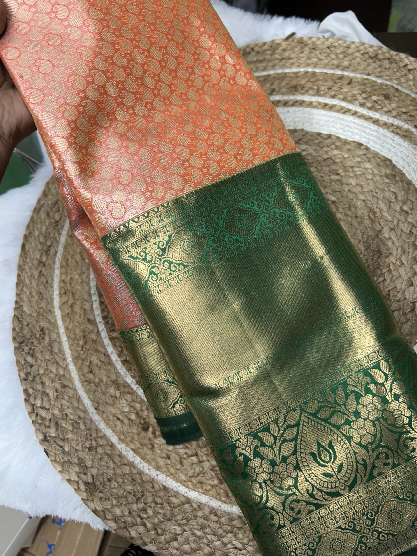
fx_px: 434
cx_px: 210
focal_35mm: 27
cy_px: 272
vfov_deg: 65.3
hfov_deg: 51.4
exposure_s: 1/100
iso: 80
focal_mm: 5.7
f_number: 1.5
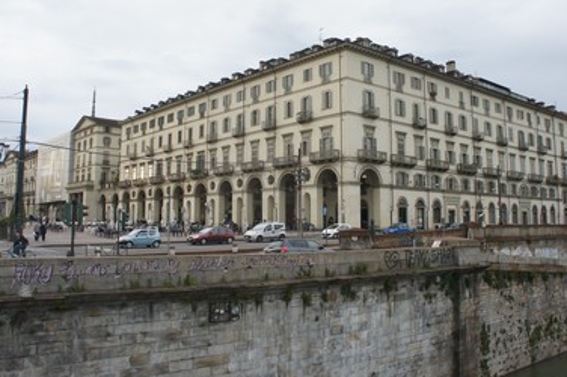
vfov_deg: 39.8
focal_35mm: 33
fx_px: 519
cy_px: 160
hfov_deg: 57.3
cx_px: 288
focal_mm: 18
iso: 400
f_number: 6.3
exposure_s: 1/200
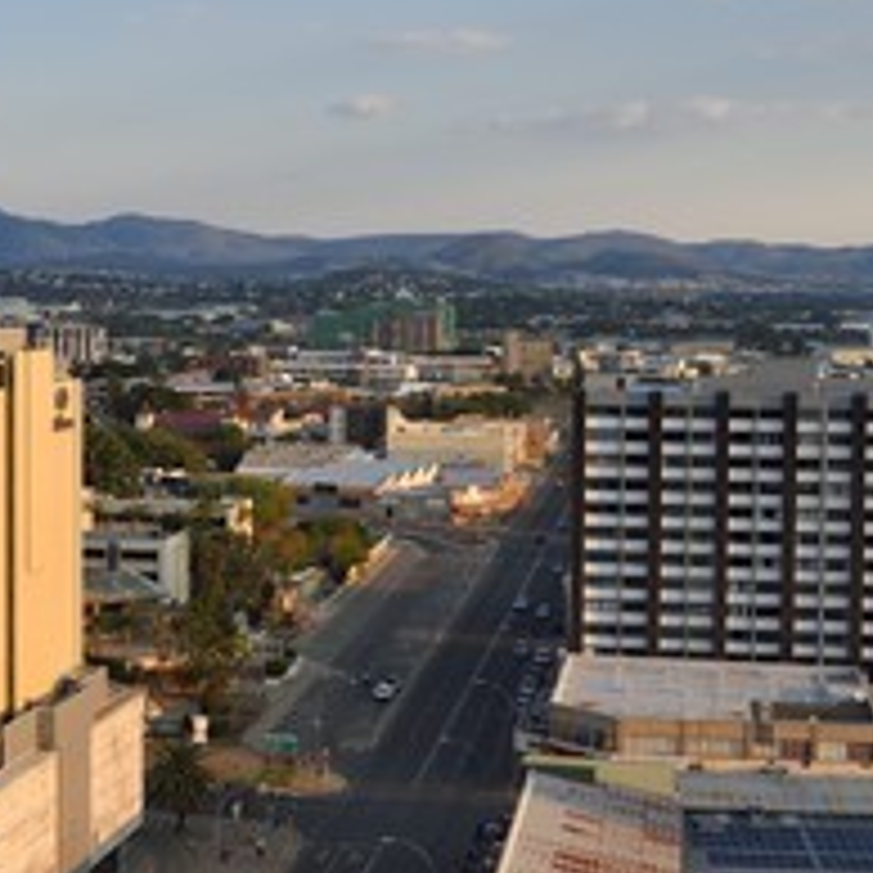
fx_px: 1626
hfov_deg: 29.3
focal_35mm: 57
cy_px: 508
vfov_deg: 30.0
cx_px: 162
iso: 200
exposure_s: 1/250
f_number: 8
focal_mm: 31
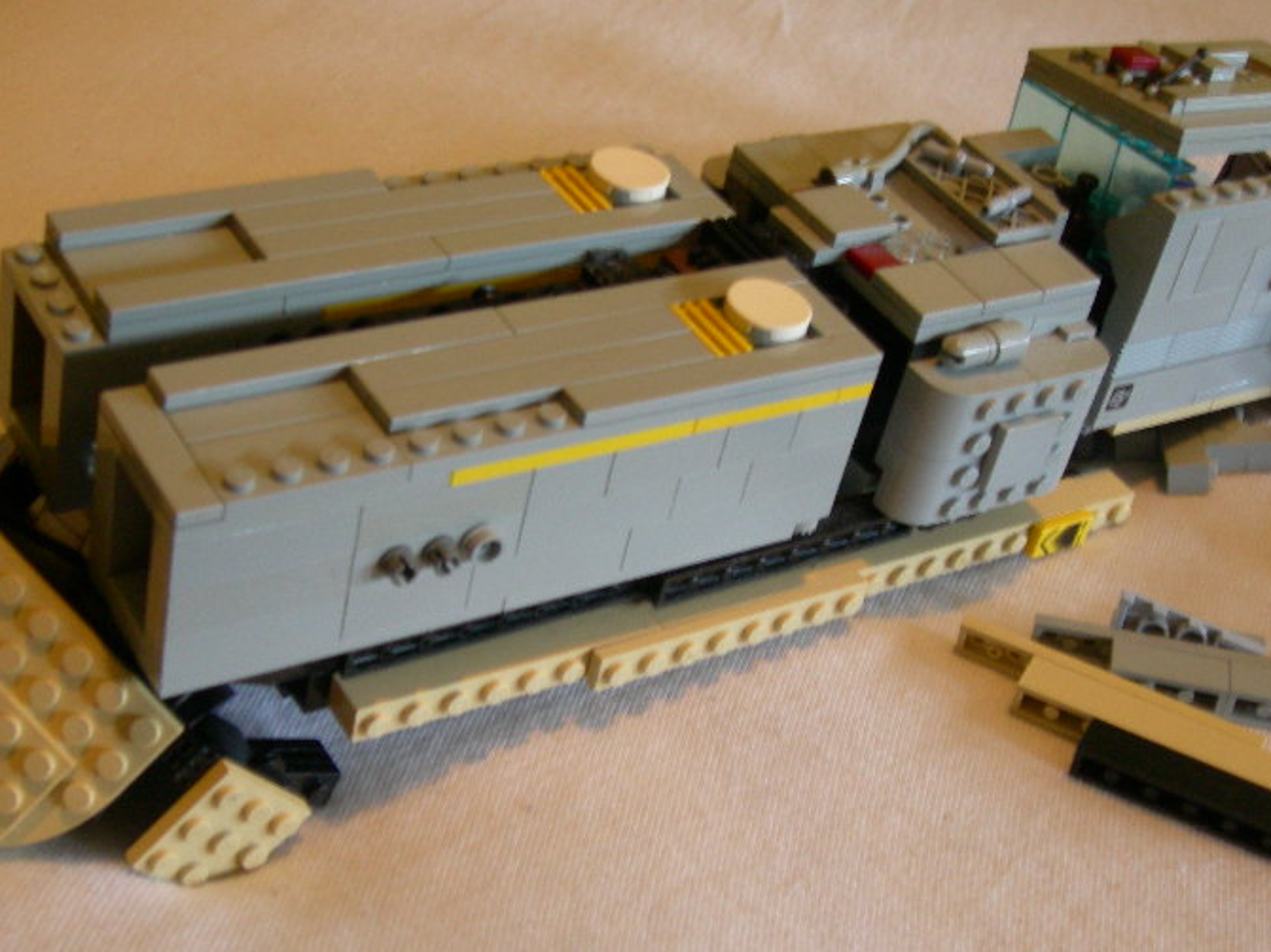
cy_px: 551
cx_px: 618
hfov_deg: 33.2
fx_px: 2129
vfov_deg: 25.2
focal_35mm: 58
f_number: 2.8
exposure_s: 1/3.7
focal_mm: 7.8
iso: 200
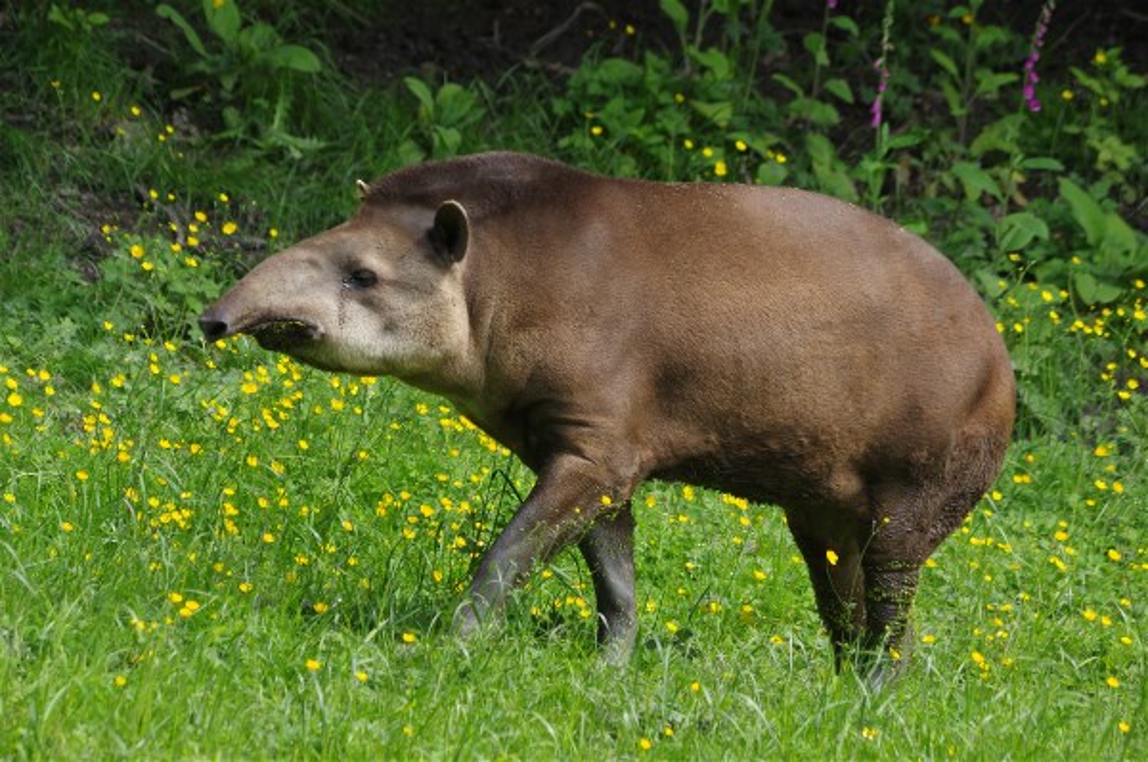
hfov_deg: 7.2
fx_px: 9074
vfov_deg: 4.8
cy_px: 381
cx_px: 574
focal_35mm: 285
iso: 200
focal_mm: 190
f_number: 8
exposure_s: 1/250
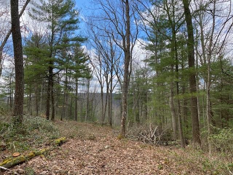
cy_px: 88
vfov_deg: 53.1
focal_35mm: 26
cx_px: 116
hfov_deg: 67.3
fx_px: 175
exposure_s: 1/1093
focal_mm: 4.25
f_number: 1.8
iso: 32
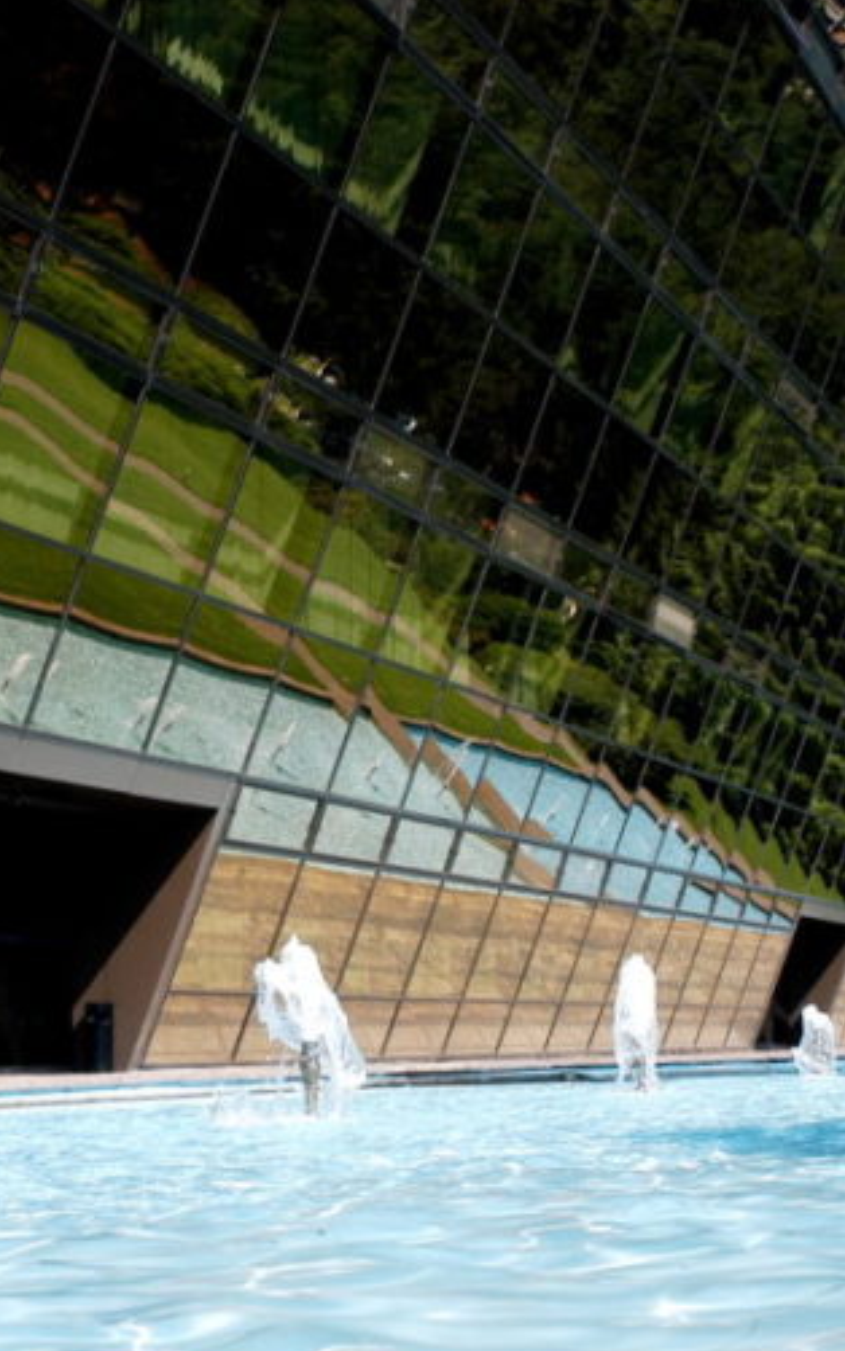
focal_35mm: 82
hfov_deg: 15.9
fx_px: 3012
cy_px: 678
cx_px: 245
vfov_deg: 25.3
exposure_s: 1/320
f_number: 11
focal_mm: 35
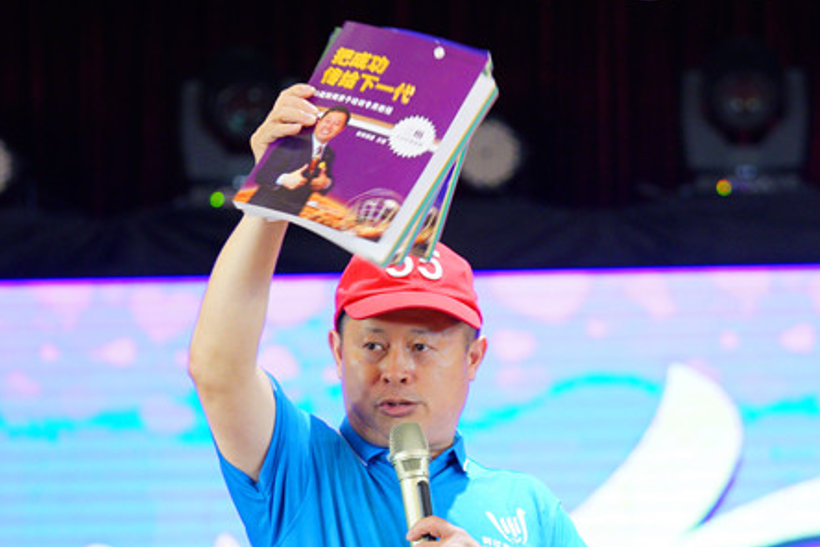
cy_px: 472
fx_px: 5535
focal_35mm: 243
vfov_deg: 5.6
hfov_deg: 8.5
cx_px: 521
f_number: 2.8
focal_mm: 90
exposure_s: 1/125
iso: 1000
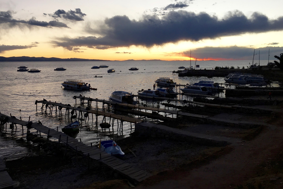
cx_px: 133
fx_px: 267
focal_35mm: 34
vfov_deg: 38.7
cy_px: 77
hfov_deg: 55.8
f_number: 2.2
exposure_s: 1/60
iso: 32
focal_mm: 4.15
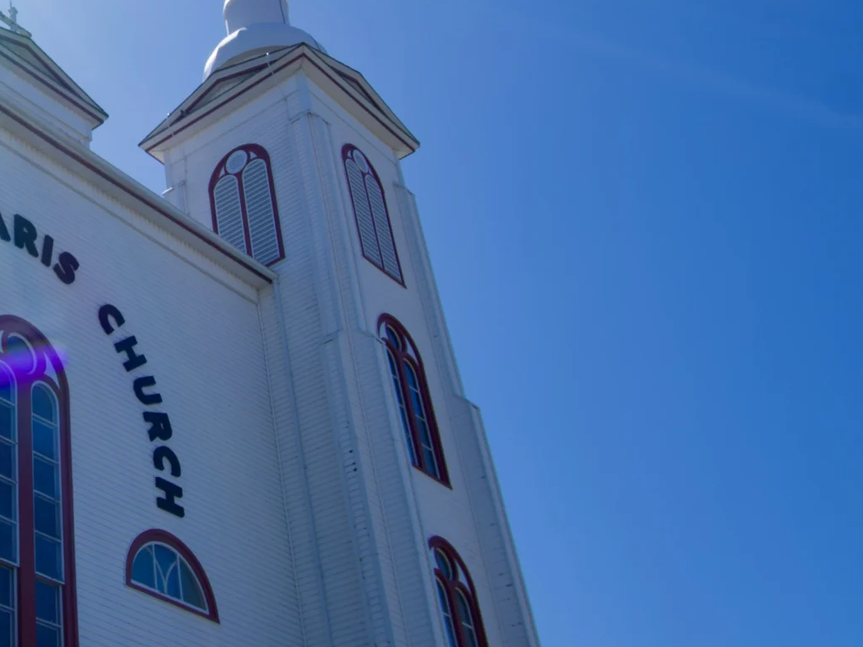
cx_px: -39
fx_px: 1371
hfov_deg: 31.7
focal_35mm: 55
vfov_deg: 26.3
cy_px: 170
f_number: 9
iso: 200
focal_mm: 15
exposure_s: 1/500
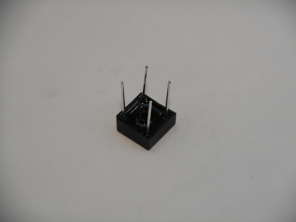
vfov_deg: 12.7
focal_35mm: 117
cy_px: 111
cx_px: 148
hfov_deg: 16.8
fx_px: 1000
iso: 180
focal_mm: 20.9
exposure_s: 1/60
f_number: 5.9
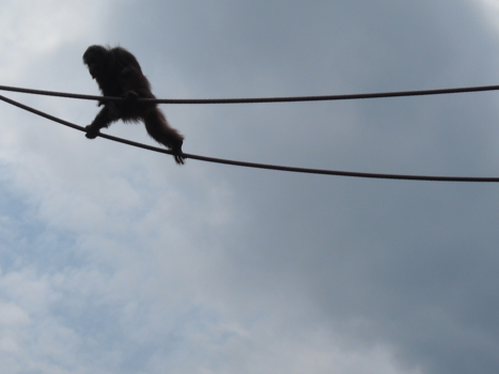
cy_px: 170
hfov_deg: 13.7
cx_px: 180
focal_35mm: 144
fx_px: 2075
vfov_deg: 10.3
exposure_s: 1/500
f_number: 9.3
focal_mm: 17.1
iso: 64
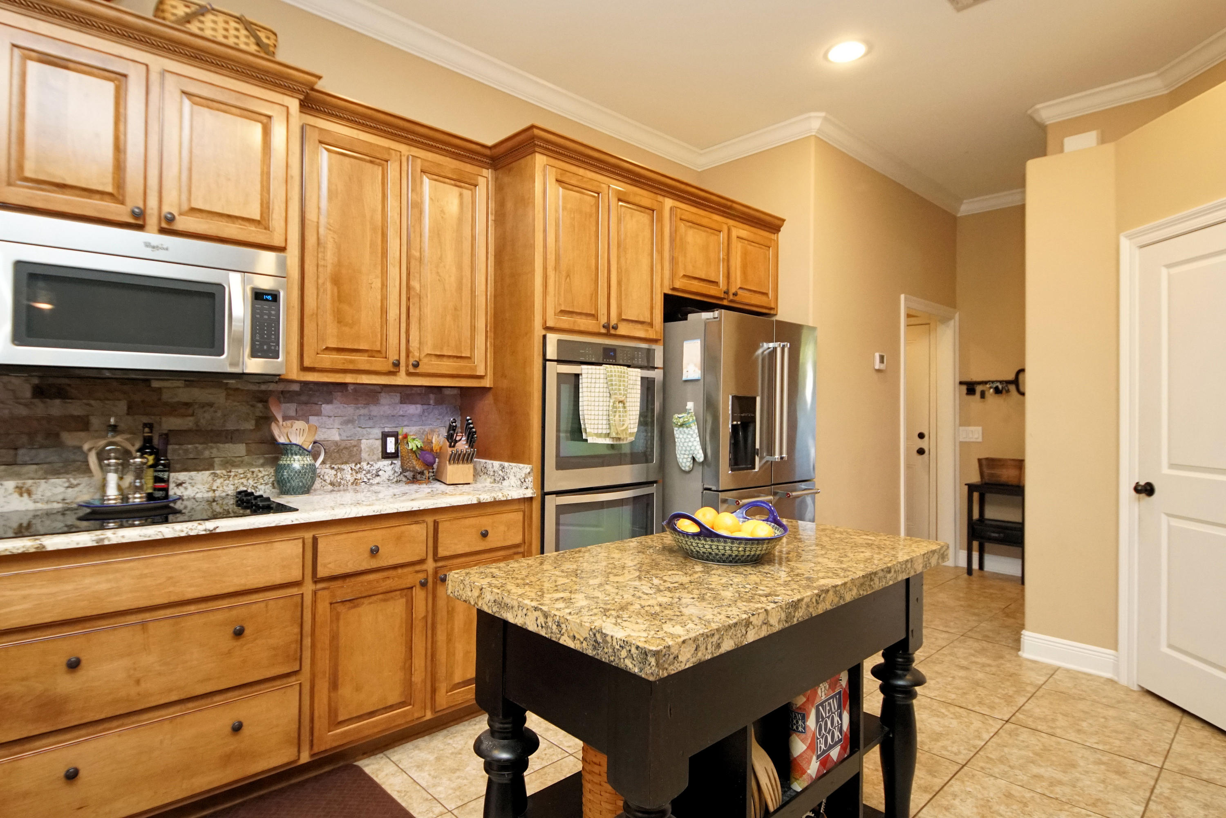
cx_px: 613
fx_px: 613
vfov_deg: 67.4
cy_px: 409
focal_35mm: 18
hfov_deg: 90.0
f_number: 4.5
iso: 3200
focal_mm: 12
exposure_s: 1/160
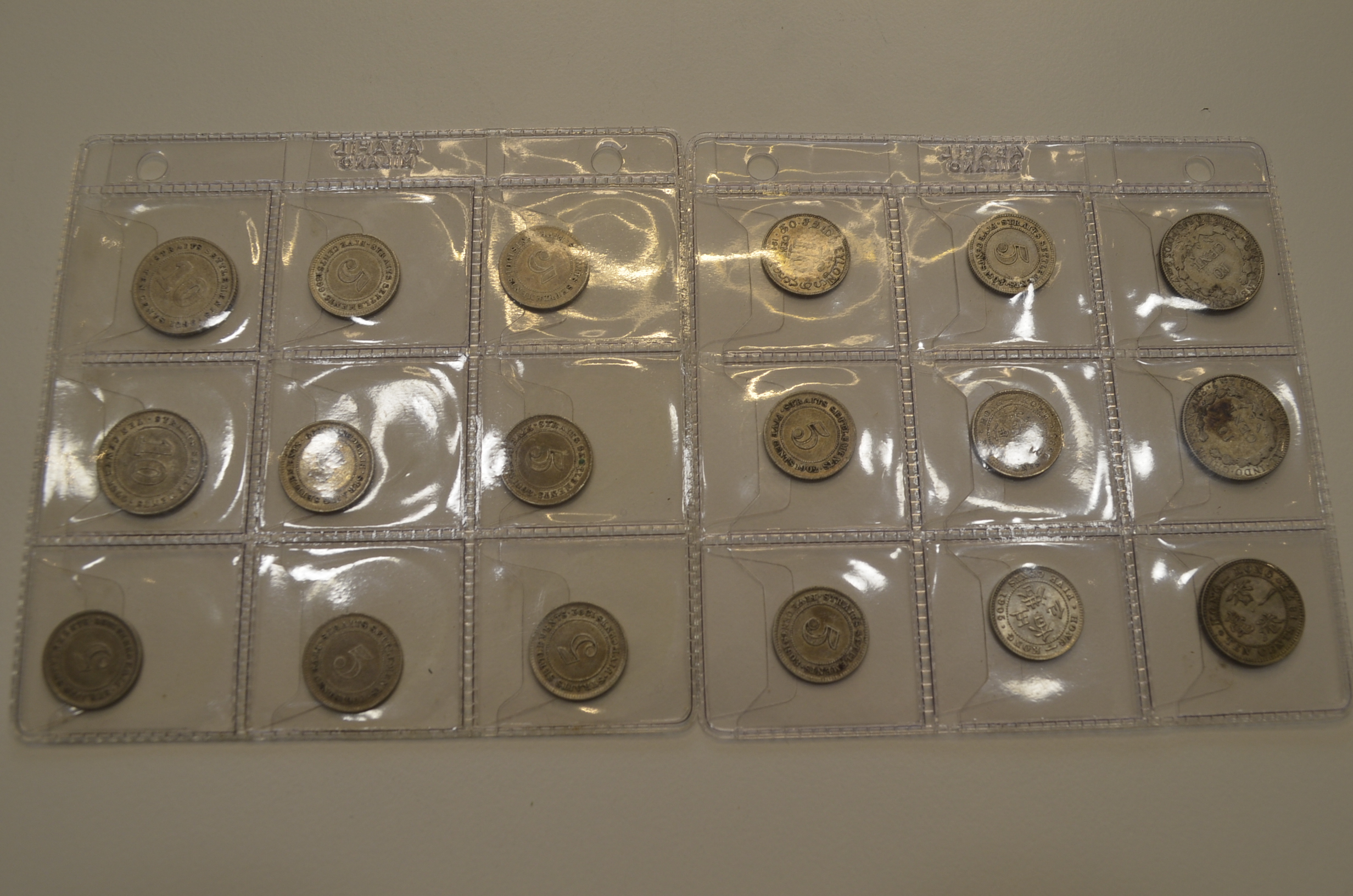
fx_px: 1238
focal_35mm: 33
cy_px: 448
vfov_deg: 39.8
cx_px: 676
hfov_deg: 57.3
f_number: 8
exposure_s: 1/60
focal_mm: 22
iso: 250
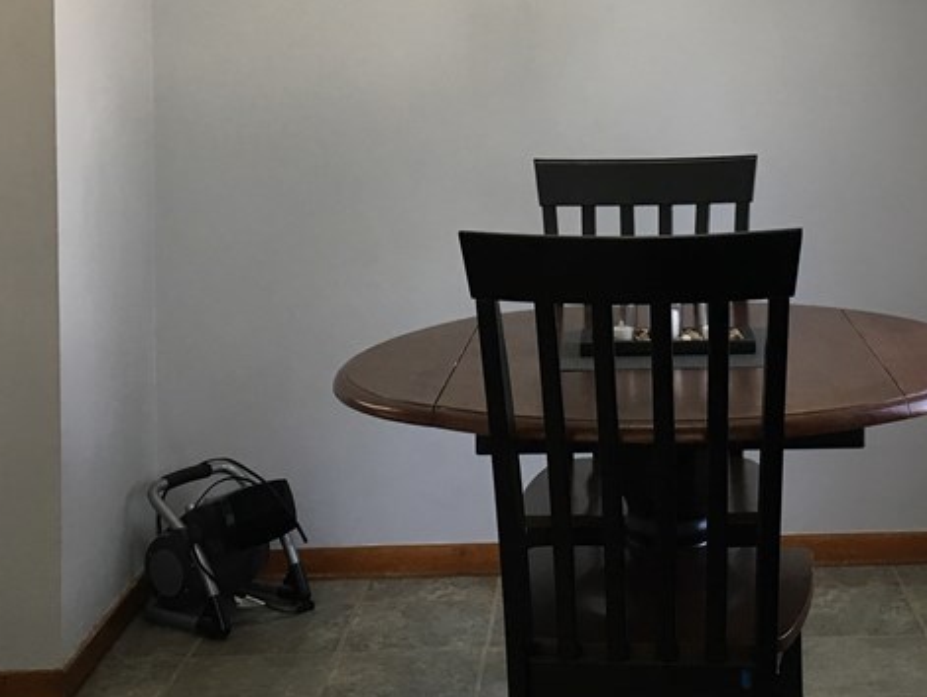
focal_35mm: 63
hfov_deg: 30.3
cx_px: 661
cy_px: 55
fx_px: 1688
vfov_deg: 22.7
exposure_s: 1/30
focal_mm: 4.15
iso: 80
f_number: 2.2
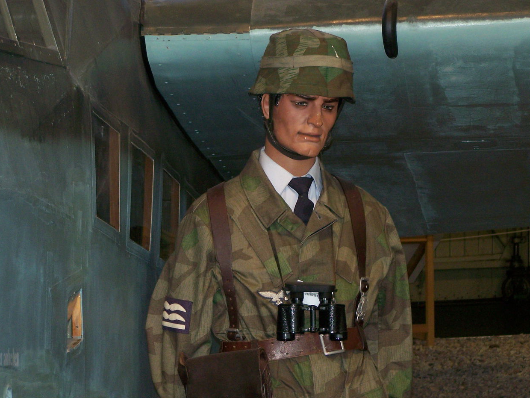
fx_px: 2313
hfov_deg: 13.1
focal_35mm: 151
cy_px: 216
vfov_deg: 9.8
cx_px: 283
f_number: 3.2
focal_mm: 19.4
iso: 160
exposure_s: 1/100
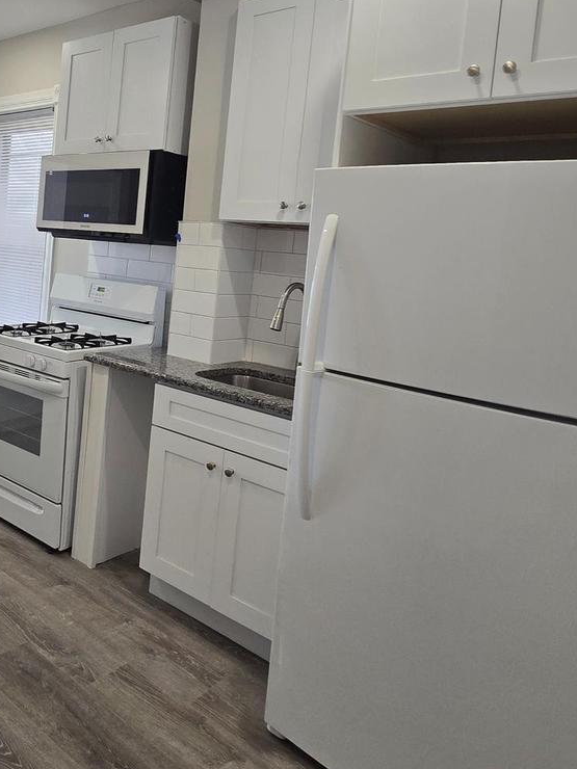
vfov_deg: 63.8
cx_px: 54
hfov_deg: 46.2
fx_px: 600
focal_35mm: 27
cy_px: 262
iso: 100
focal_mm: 2.2
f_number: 2.2
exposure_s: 1/60
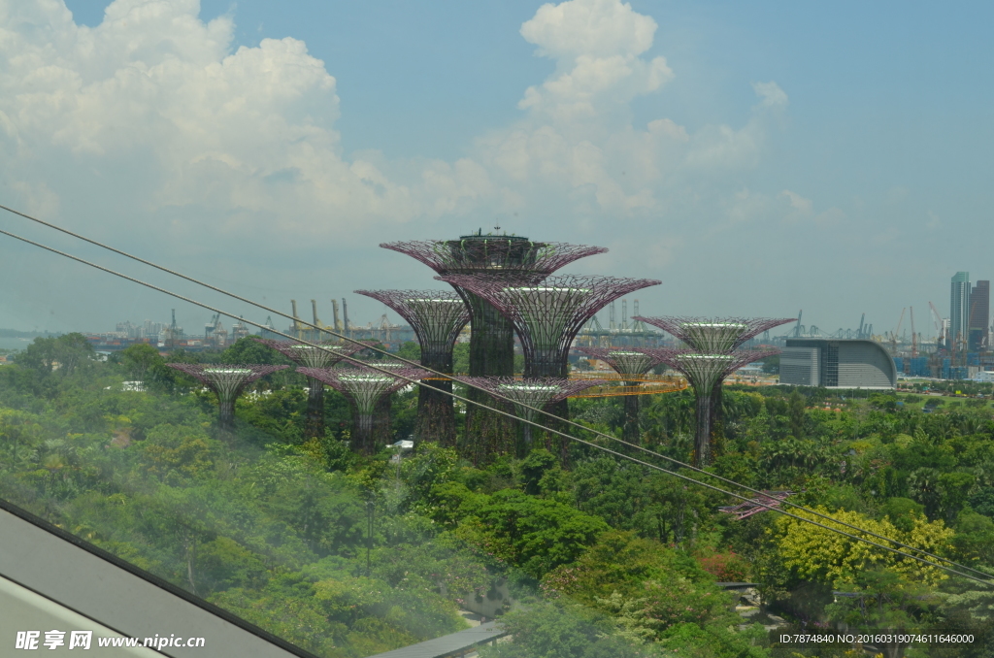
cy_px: 329
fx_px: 1446
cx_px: 497
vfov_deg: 25.6
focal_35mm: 52
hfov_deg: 37.9
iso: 125
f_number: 8
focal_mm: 35
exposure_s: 1/250
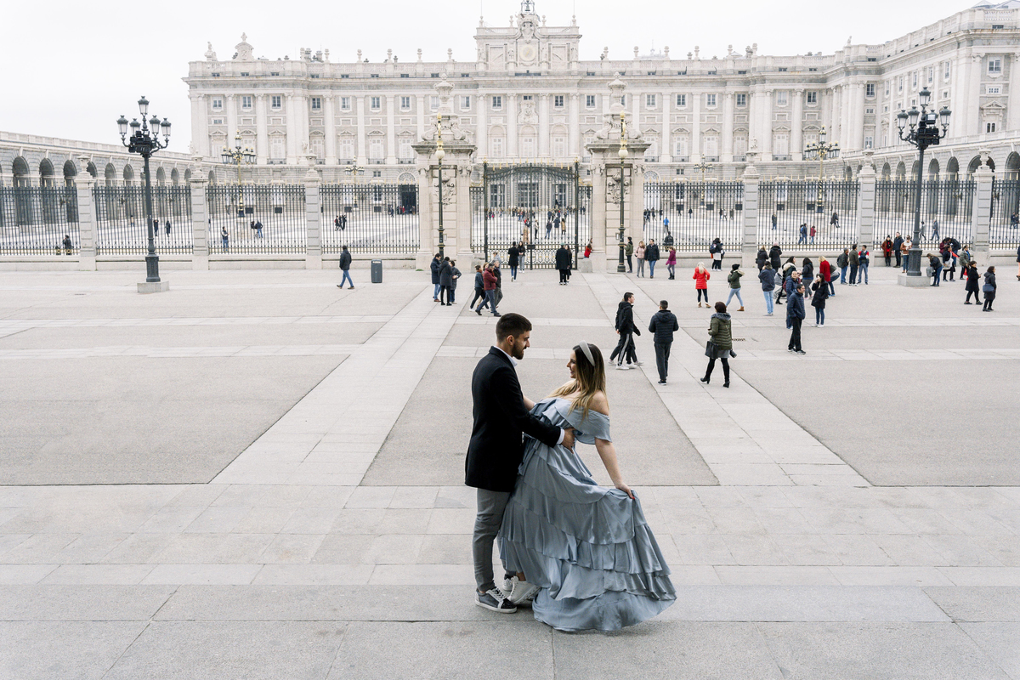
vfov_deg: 37.9
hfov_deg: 54.4
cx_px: 510
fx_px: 992
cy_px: 340
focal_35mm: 35
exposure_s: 1/1250
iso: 1600
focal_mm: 35
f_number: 6.3
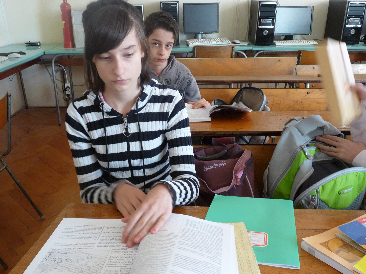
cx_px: 183
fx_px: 317
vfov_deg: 46.8
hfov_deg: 60.0
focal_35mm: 30
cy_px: 137
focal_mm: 4.8
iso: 320
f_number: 2.8
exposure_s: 1/30
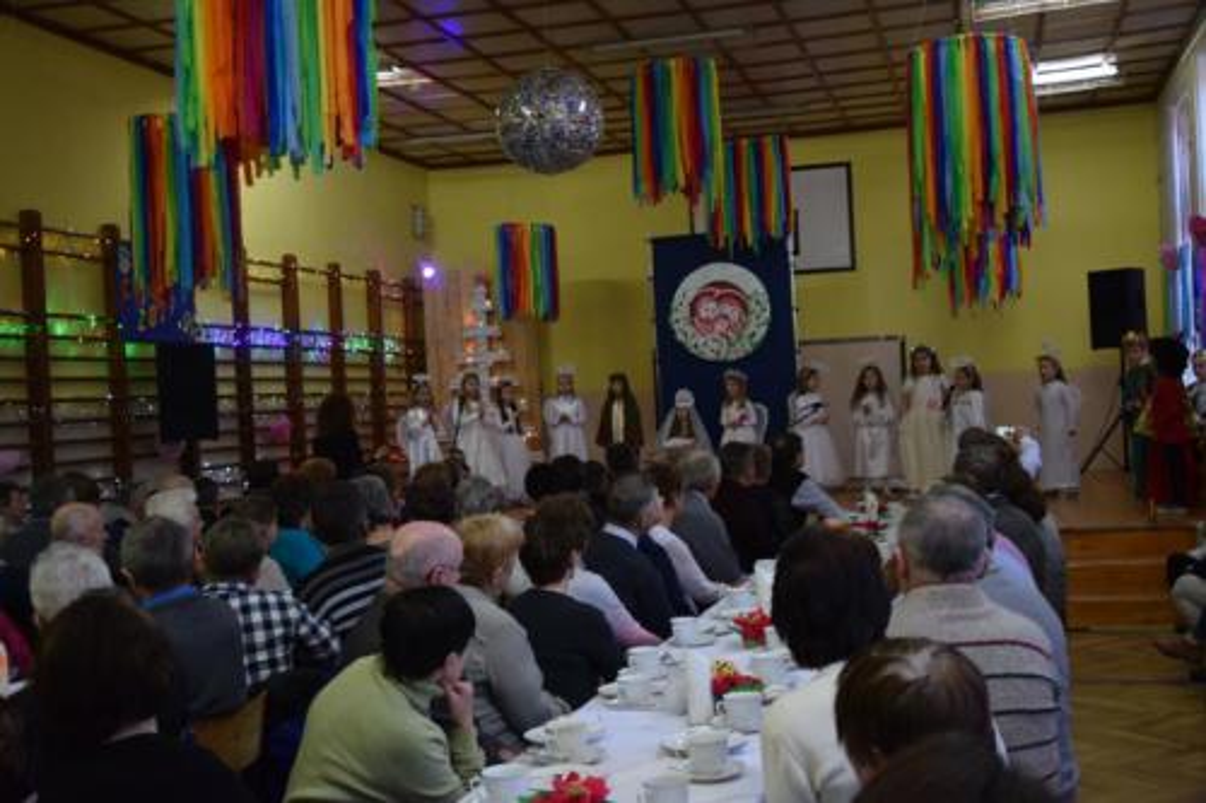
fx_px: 1306
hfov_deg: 49.6
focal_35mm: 39
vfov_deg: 34.2
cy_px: 402
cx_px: 603
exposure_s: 1/60
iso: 1400
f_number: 4
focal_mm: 26
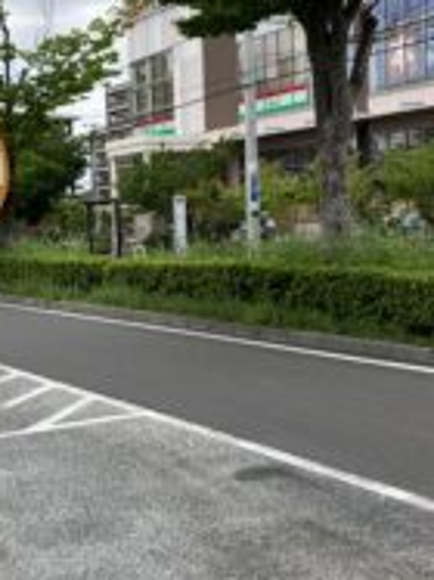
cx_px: 105
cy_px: 323
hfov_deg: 24.1
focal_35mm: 60
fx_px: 1004
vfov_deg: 32.2
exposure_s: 1/1156
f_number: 1.8
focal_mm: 3.99
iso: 32
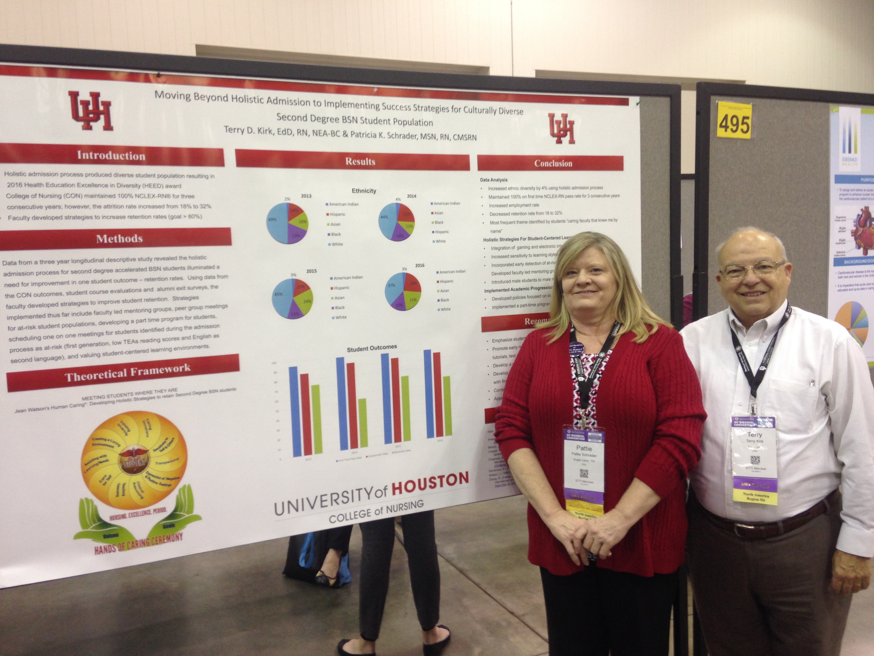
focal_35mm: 33
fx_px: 833
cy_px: 328
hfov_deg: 55.4
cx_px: 437
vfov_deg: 42.9
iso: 80
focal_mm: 4.12
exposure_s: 1/20
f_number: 2.4
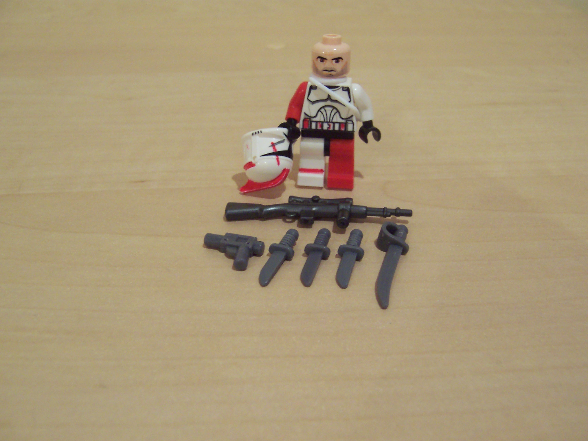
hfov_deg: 51.4
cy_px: 220
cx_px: 294
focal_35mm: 36
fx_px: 612
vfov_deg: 39.7
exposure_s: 1/8
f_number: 2.8
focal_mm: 5.6
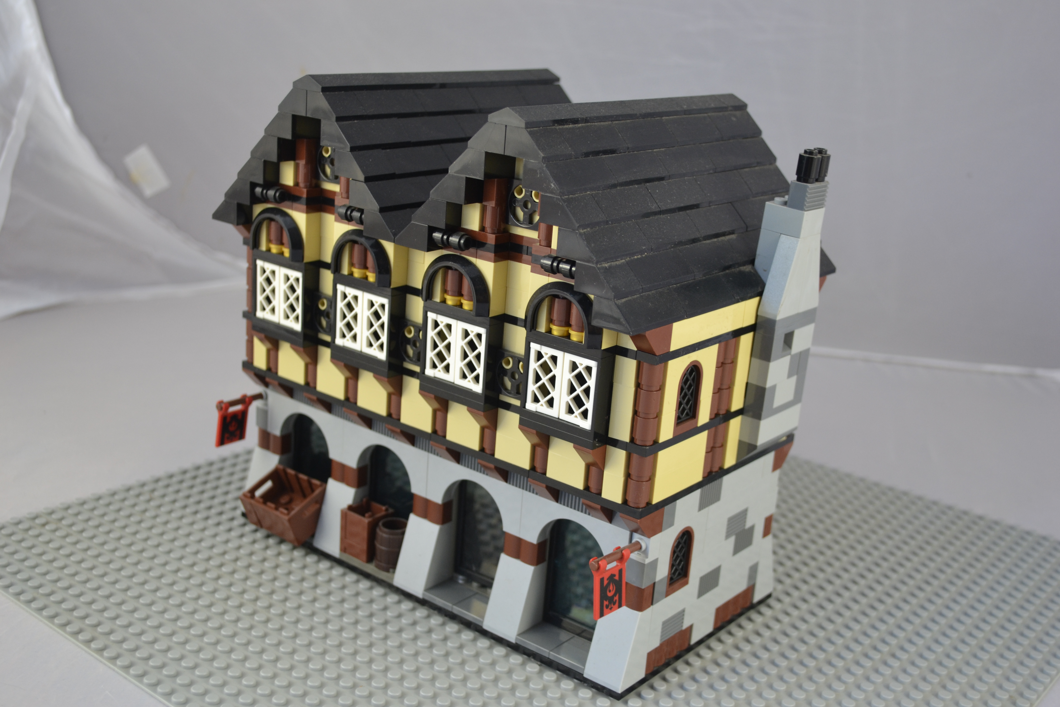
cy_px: 354
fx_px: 1237
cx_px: 530
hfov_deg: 46.4
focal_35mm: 42
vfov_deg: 31.9
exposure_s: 1/30
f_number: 4.5
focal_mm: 28
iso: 400
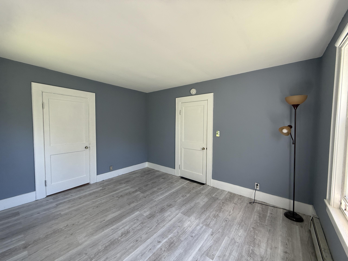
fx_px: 141
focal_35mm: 14
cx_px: 174
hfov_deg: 102.1
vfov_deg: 85.7
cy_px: 130
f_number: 2.2
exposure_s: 1/99
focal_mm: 2.22
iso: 125
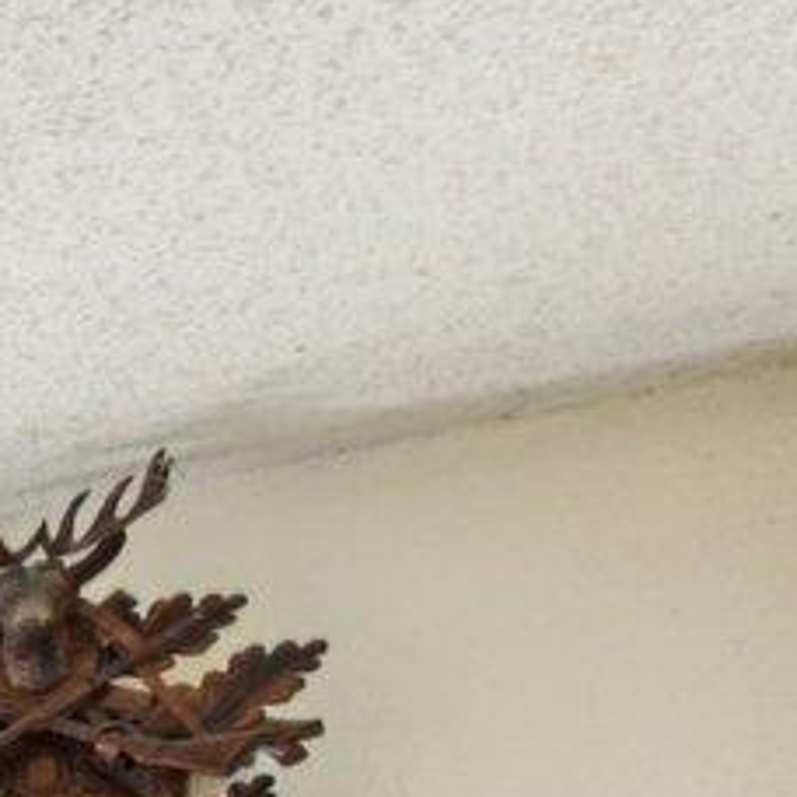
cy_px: 1486
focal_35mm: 107
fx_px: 2787
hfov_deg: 7.5
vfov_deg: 14.2
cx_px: -2664
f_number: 8
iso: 400
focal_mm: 14
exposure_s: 1/8
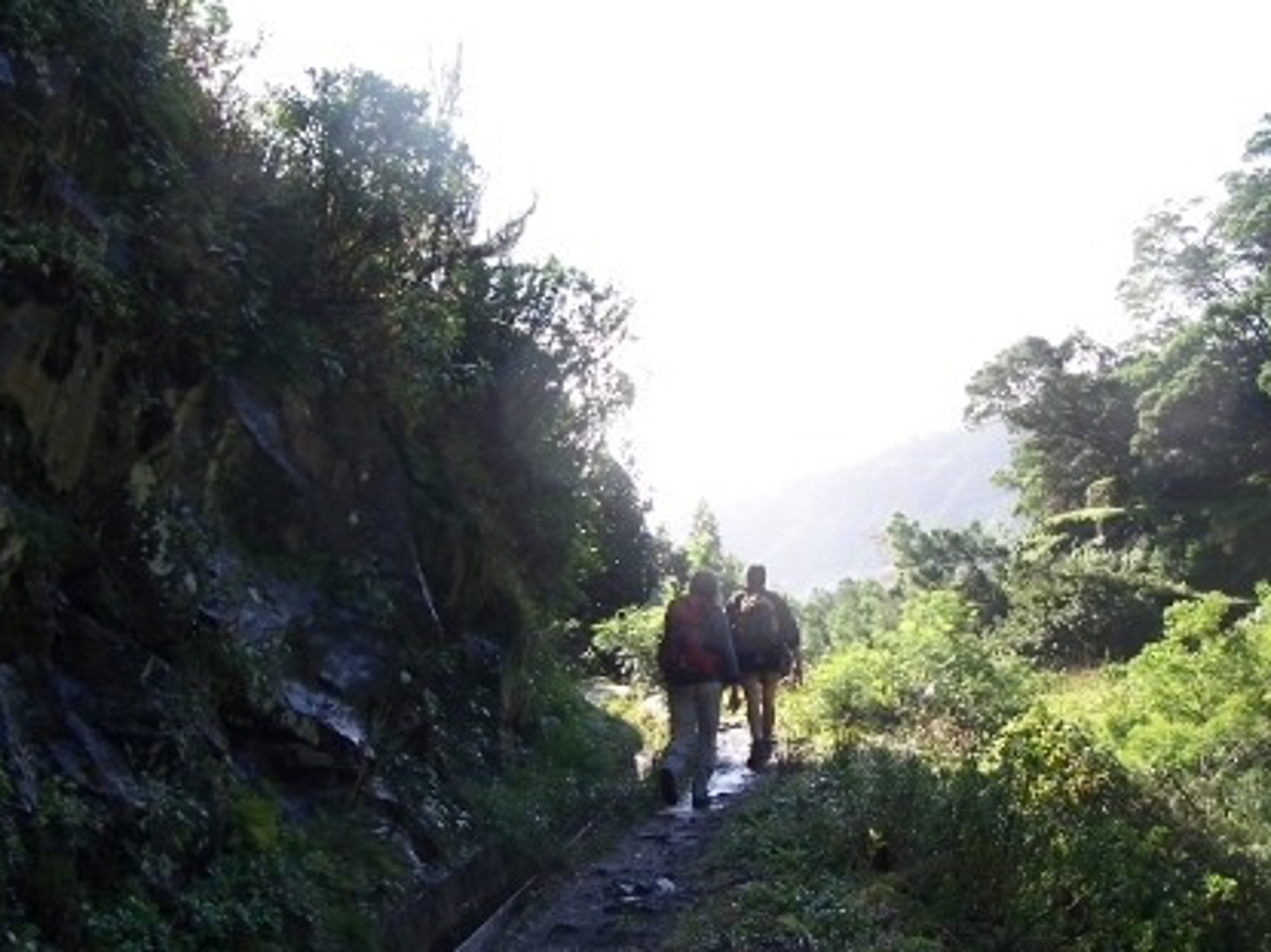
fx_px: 2019
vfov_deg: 26.5
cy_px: 438
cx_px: 686
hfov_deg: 34.9
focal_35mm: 55
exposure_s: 1/320
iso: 80
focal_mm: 6.3
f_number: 2.8
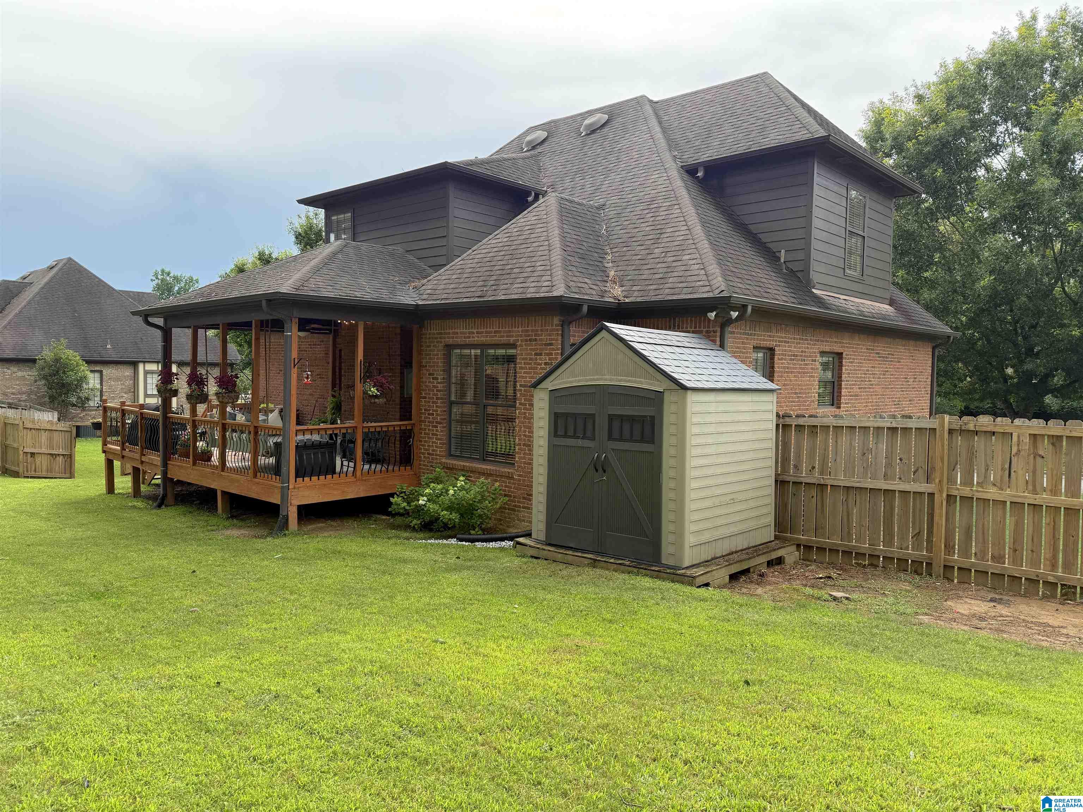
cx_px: 542
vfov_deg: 56.8
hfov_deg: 71.6
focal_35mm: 24
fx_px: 751
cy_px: 406
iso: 100
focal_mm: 6.76
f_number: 1.78
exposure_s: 1/858
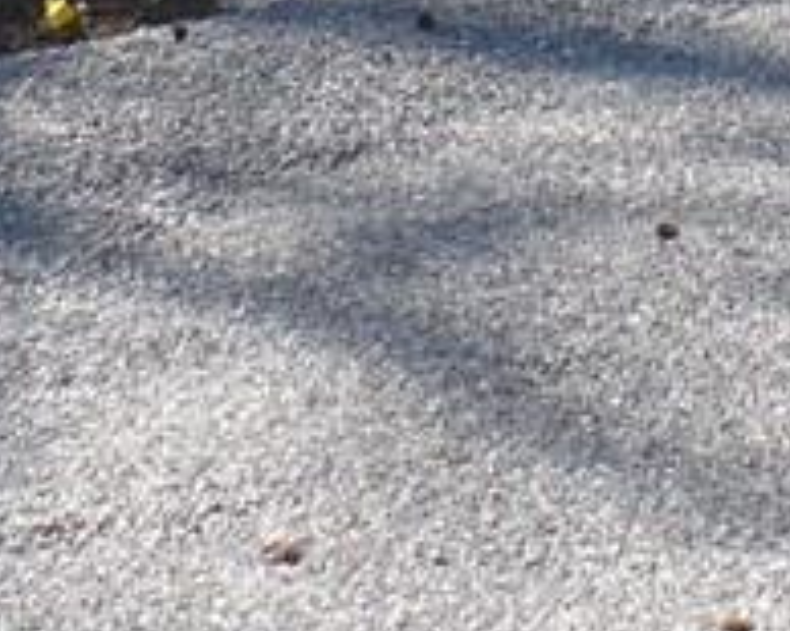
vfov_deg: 7.5
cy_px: -900
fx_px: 4464
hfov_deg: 10.0
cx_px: 945
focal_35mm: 191
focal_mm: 6.1
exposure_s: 1/500
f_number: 2.8
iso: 100
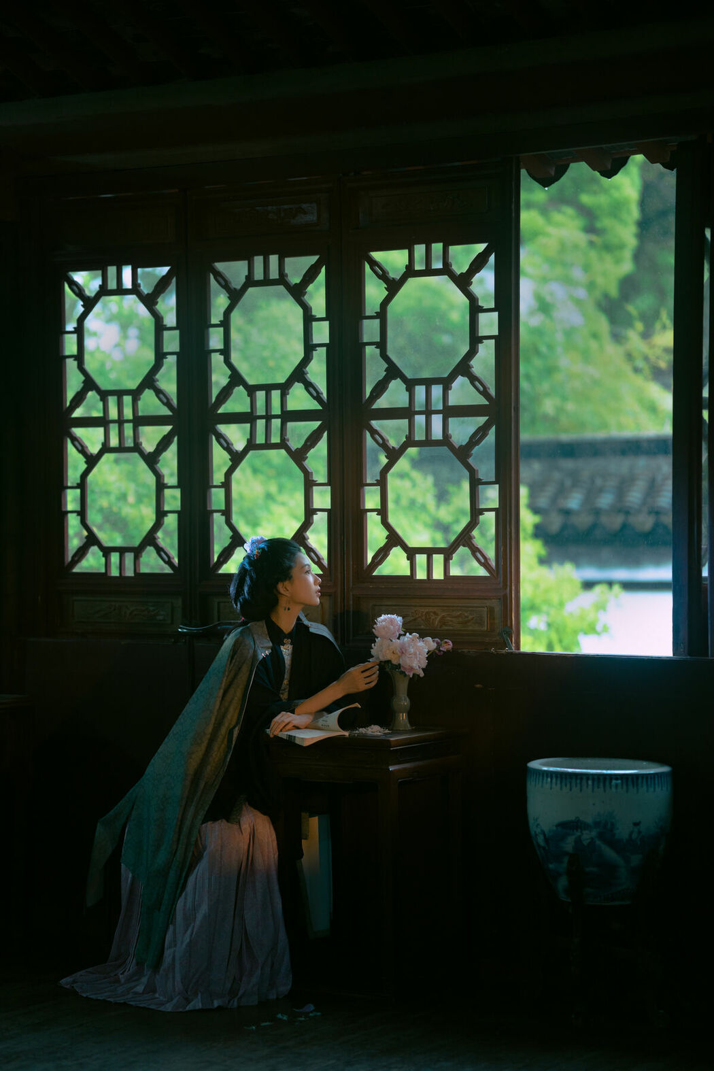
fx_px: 2529
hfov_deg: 16.1
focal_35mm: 85
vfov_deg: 23.9
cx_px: 357
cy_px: 536
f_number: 1.4
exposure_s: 1/500
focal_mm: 85
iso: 800
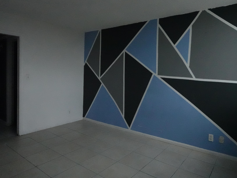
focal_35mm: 24
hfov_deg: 71.3
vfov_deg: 56.7
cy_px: 79
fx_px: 164
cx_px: 133
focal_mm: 6.9
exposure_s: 1/8000
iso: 6400
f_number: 4
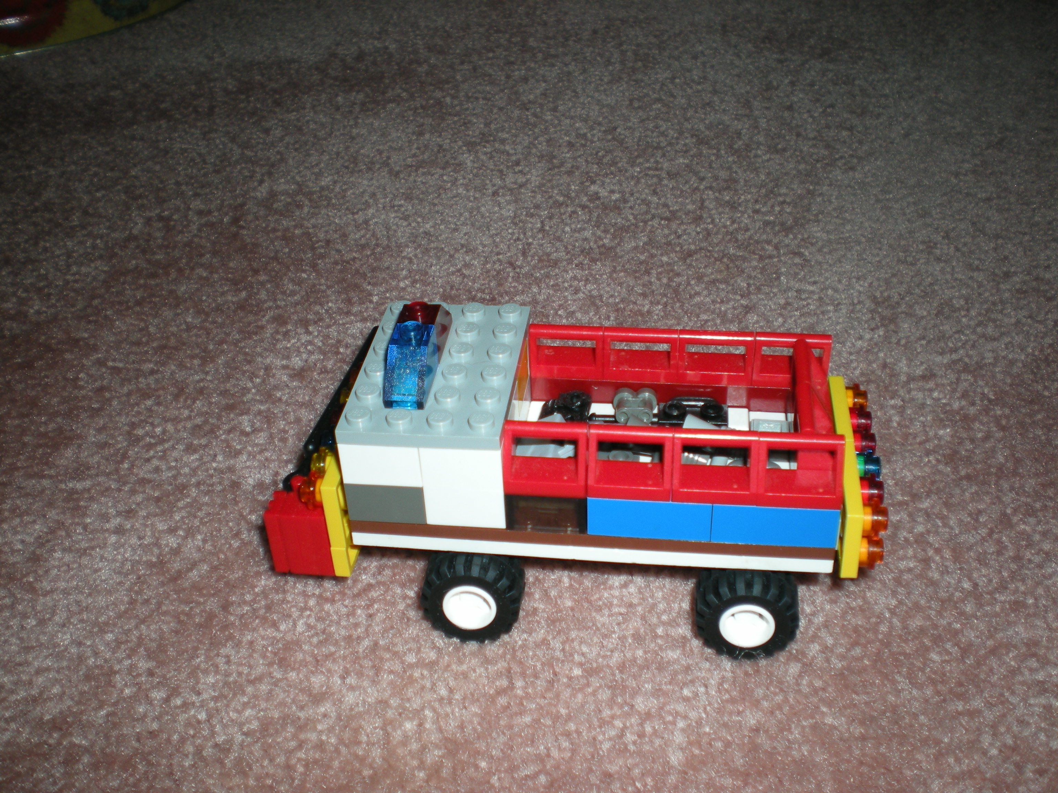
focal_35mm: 38
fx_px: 1161
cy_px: 396
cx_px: 529
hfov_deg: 49.0
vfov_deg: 37.7
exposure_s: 1/60
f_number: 3.1
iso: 64
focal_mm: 6.3
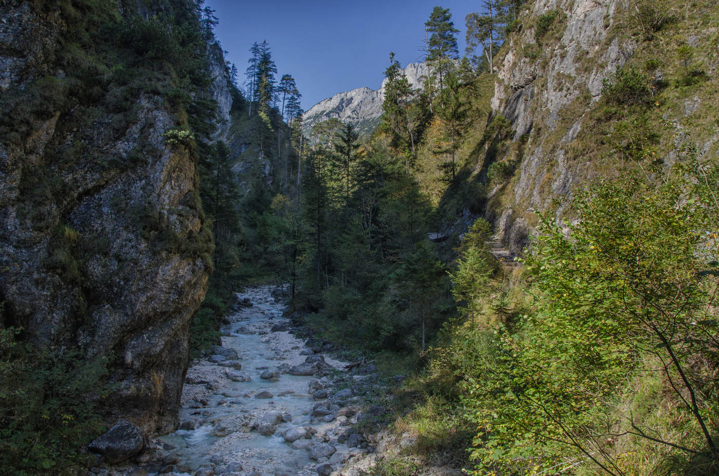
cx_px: 360
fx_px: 538
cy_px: 238
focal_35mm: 27
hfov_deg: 67.5
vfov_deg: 47.7
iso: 100
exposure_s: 1/60
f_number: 9
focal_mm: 18
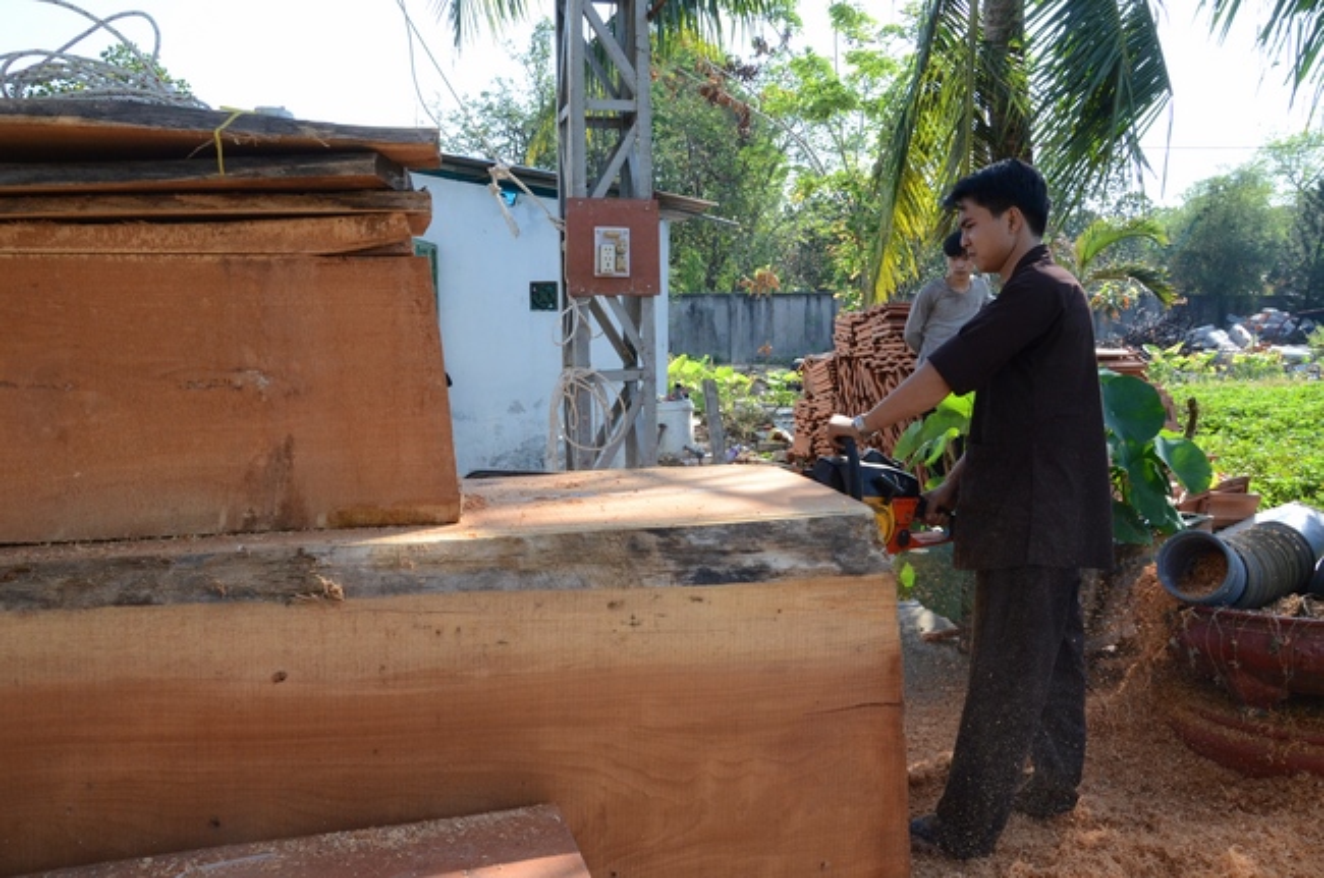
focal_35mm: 27
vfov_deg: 47.8
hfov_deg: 67.5
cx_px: 662
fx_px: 991
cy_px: 439
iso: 1600
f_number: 13
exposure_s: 1/640
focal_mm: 18
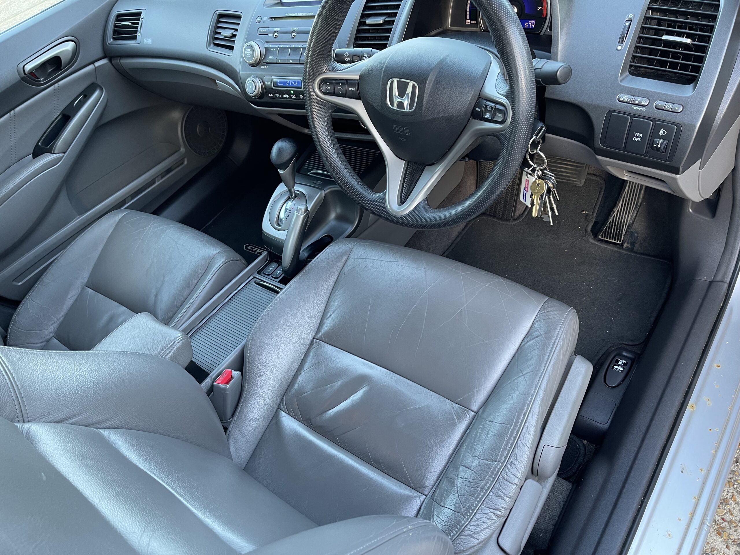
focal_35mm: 25
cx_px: 370
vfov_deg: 54.9
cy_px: 278
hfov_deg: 69.4
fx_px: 534
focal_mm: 5.1
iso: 125
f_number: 1.6
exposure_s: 1/79
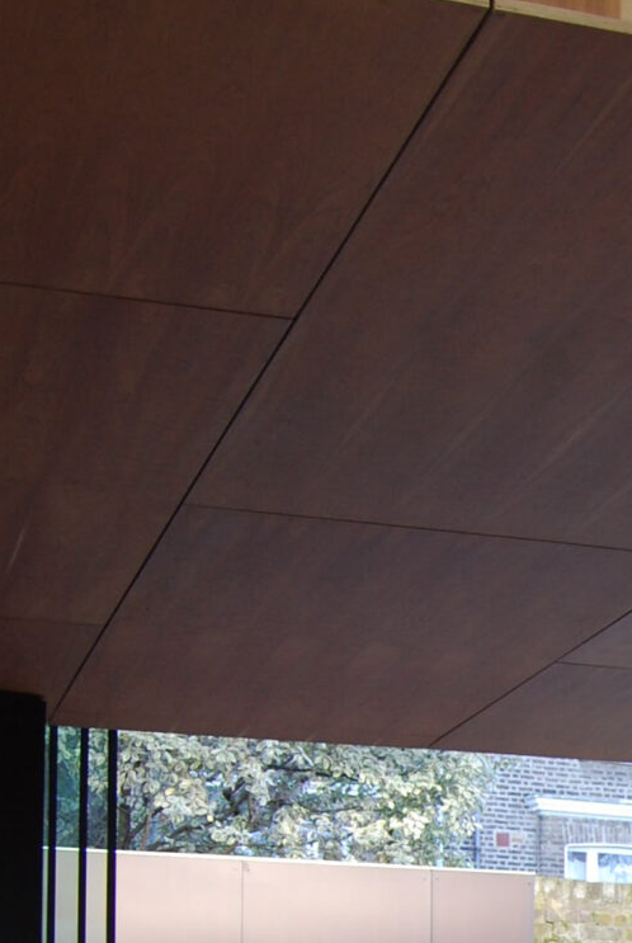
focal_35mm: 93
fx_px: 2440
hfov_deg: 14.0
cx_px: 878
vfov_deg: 20.7
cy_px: 1072
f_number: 4
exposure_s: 1/60
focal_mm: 18
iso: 200
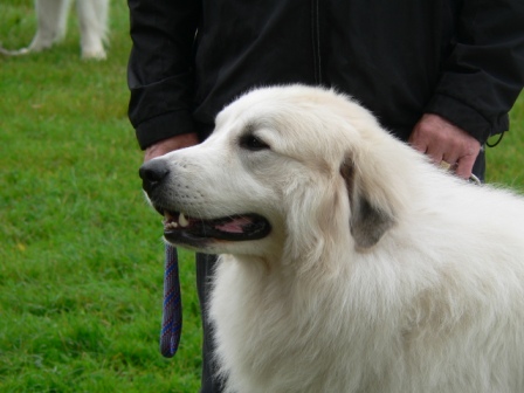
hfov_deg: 8.2
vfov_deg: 6.1
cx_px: 262
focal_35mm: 242
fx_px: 3663
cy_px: 196
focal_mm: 40.2
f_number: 4
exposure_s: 1/200
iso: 80
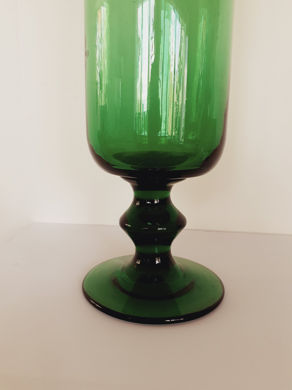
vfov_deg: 65.3
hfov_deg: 51.4
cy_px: 195
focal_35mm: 27
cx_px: 146
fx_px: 304
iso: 50
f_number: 1.9
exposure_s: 1/60
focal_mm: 3.6
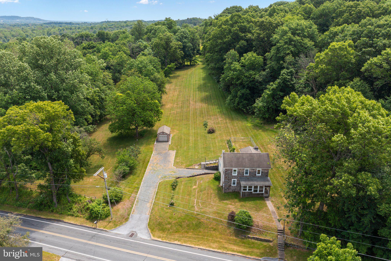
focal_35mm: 28
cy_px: 130
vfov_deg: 46.4
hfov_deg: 65.5
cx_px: 196
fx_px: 304
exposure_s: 1/200
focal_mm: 10.26
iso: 100
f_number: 5
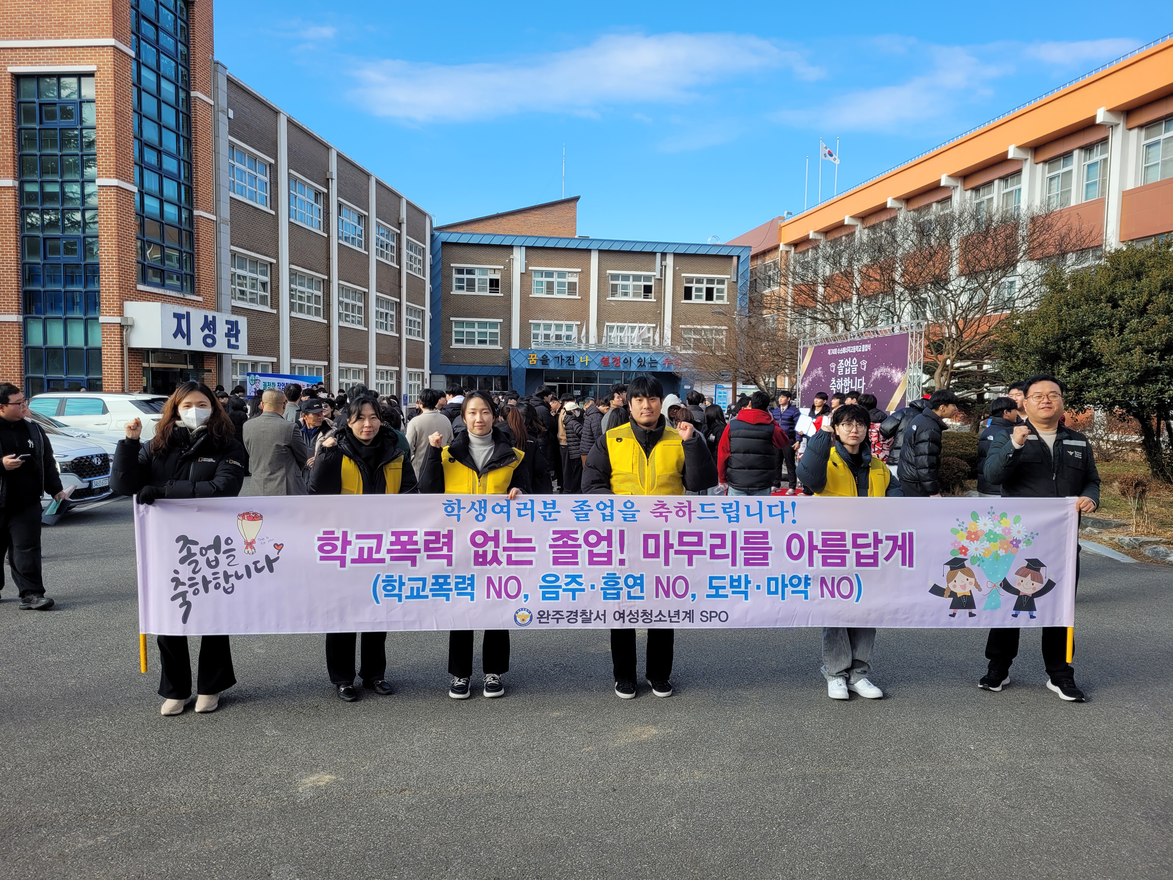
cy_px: 440
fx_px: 881
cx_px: 586
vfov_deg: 53.1
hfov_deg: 67.3
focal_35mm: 26
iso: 40
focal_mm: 5.4
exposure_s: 1/1145
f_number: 1.8
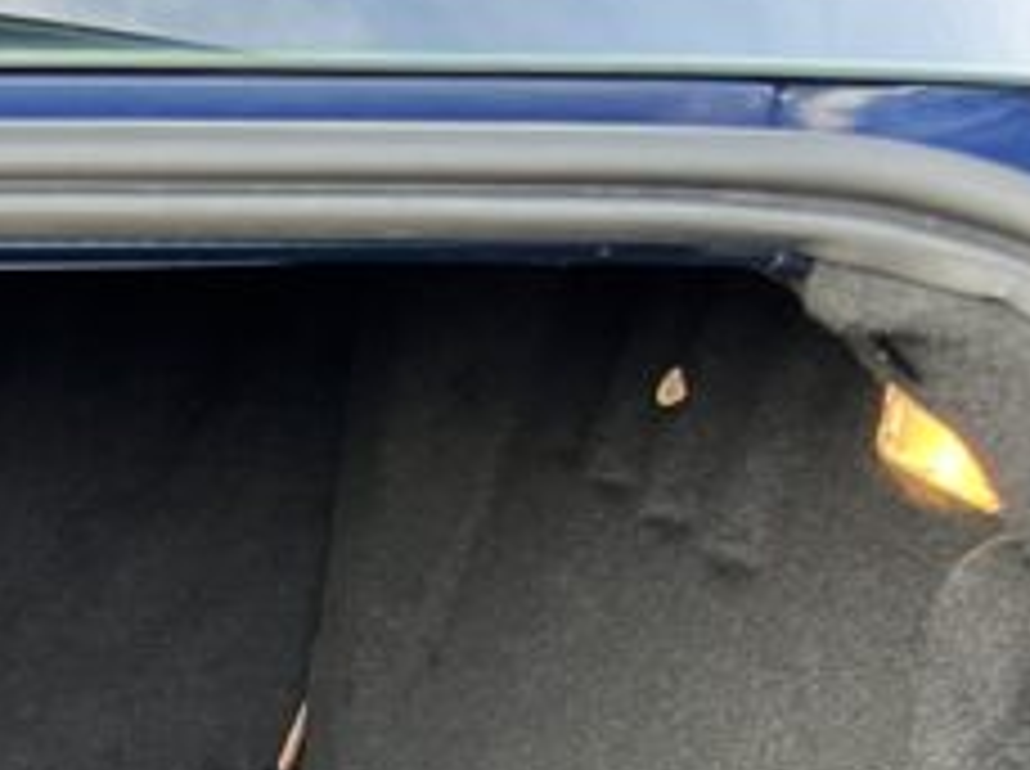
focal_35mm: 91
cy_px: 923
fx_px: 2703
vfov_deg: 15.6
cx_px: -729
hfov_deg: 18.0
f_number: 1.5
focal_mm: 5.7
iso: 125
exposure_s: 1/86
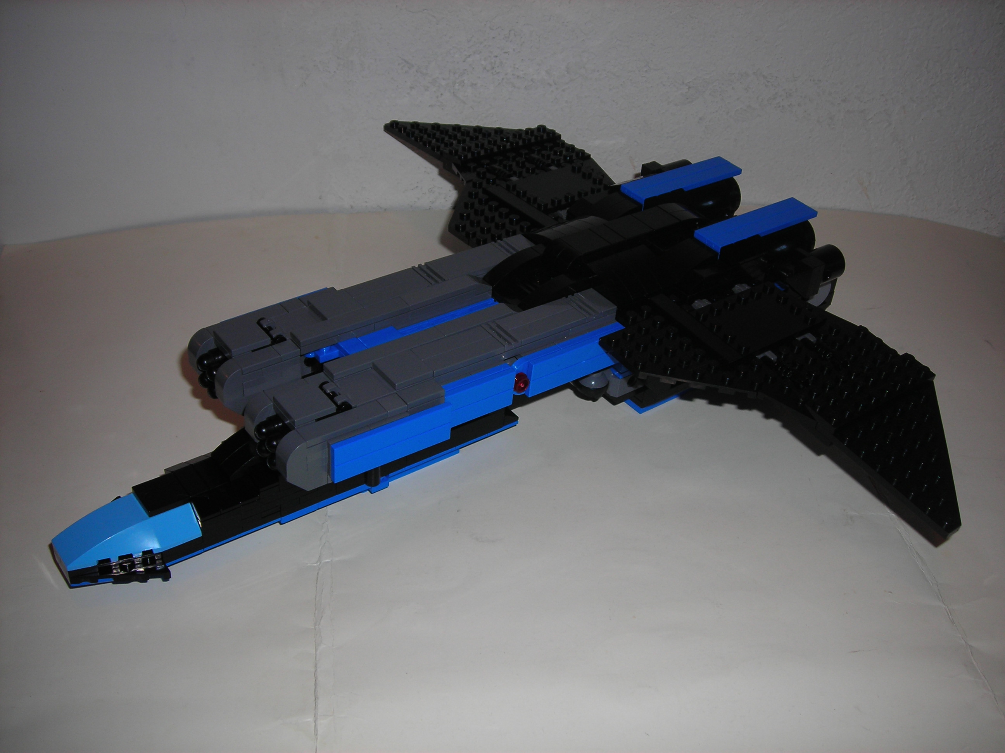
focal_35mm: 38
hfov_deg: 49.0
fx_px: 1103
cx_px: 502
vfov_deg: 37.7
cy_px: 376
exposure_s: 1/60.1
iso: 50
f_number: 3.2
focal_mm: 6.3
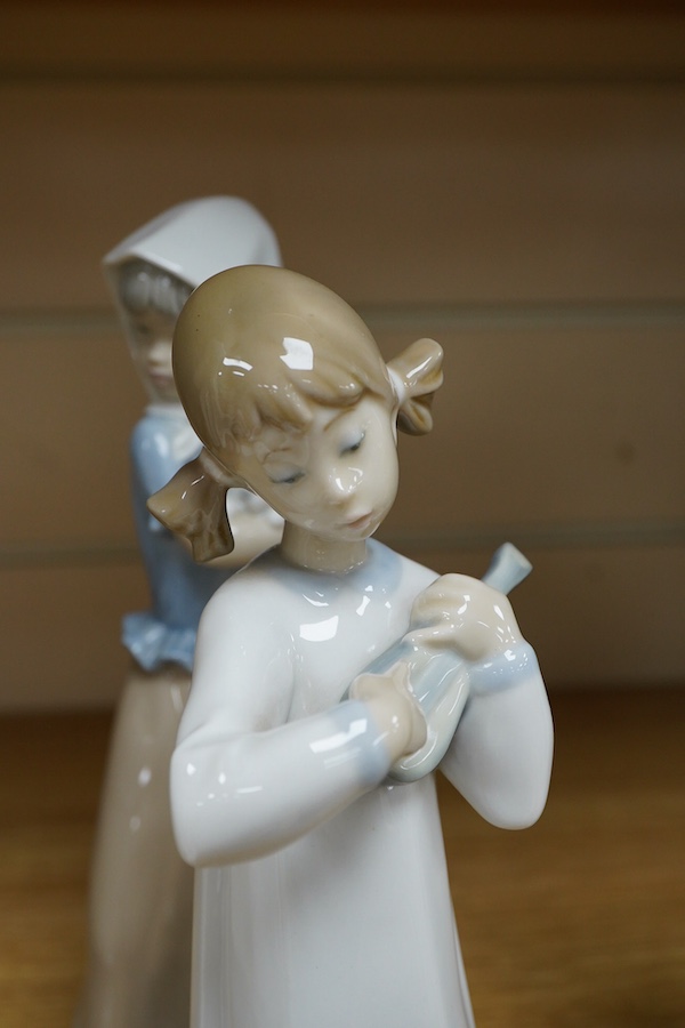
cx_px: 342
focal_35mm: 45
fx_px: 1284
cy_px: 514
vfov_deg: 43.6
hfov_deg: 29.9
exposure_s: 1/125
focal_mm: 30
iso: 1250
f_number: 10
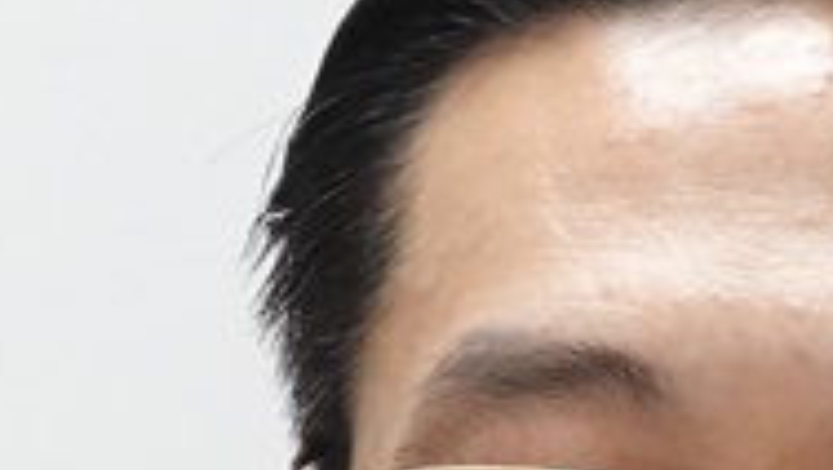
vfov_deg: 2.3
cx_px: 589
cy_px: 1253
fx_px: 11868
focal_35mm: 537
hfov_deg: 4.0
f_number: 3.5
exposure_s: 1/125
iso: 1250
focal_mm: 23.95
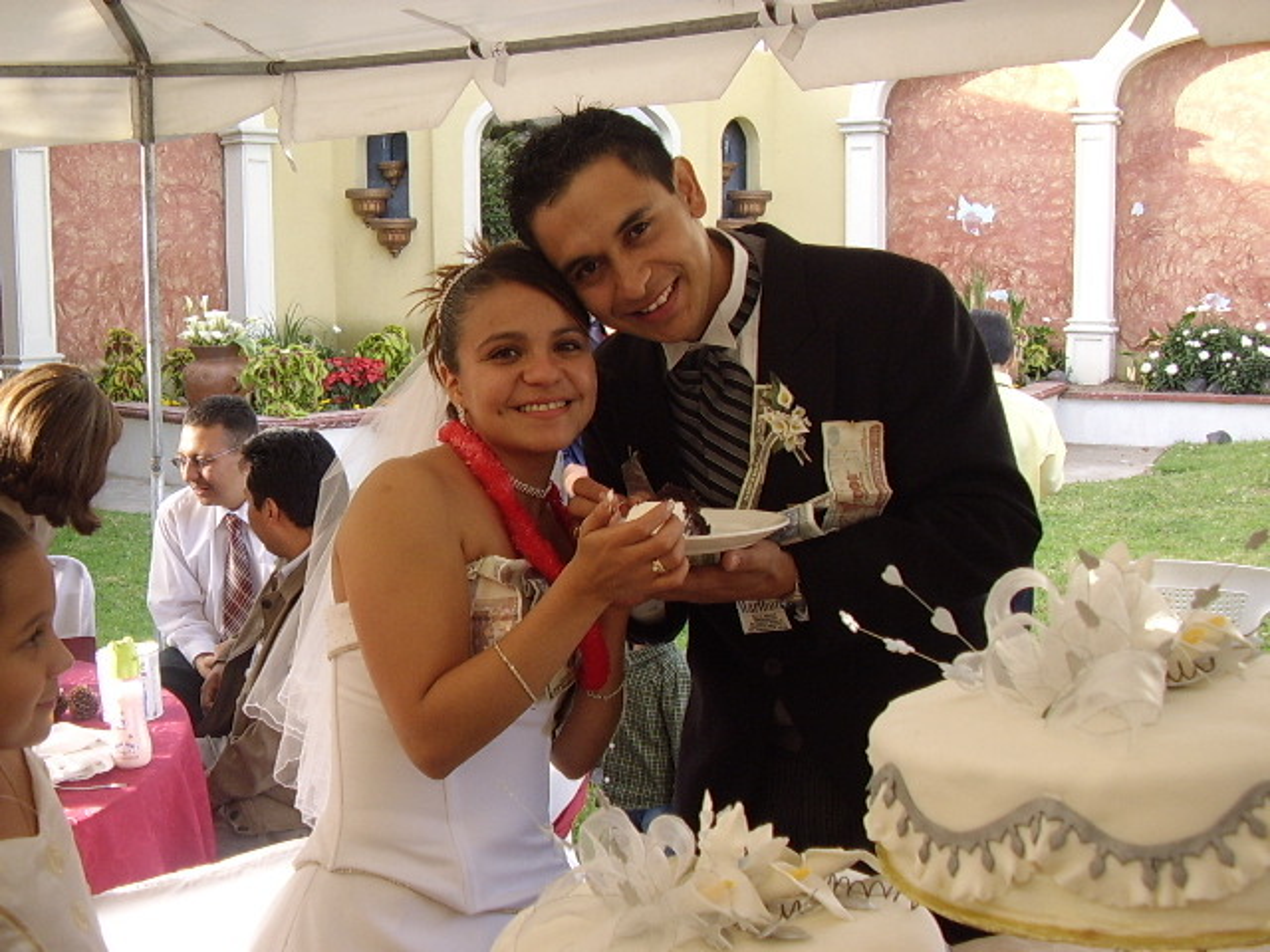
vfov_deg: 42.9
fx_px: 1211
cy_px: 476
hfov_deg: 55.4
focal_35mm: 33
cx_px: 635
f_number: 3
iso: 100
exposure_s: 1/71
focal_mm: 6.3
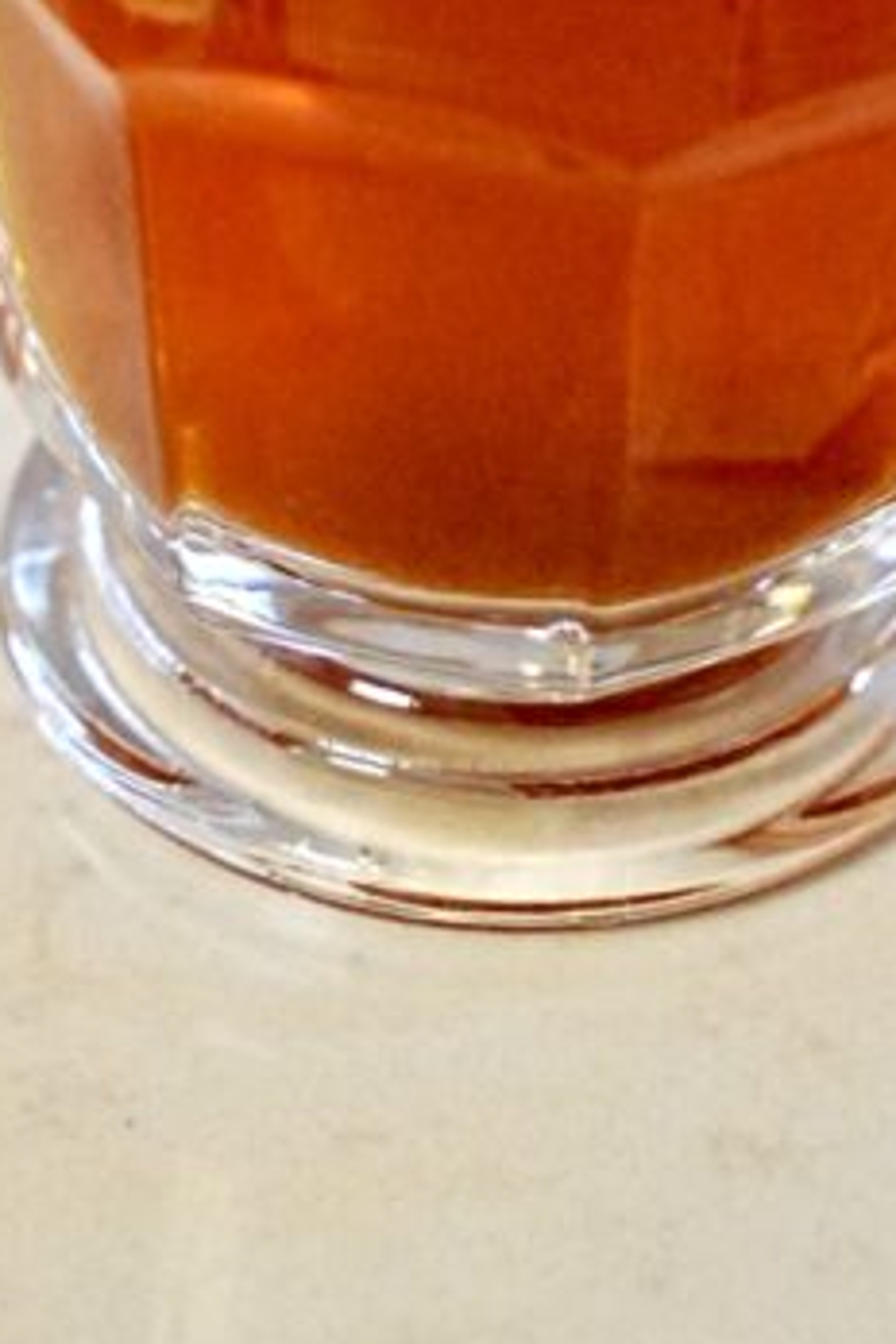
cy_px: -375
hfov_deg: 8.6
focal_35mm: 160
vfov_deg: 12.5
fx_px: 5969
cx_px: 494
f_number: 3.5
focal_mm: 36.2
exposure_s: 1/320
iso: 2500
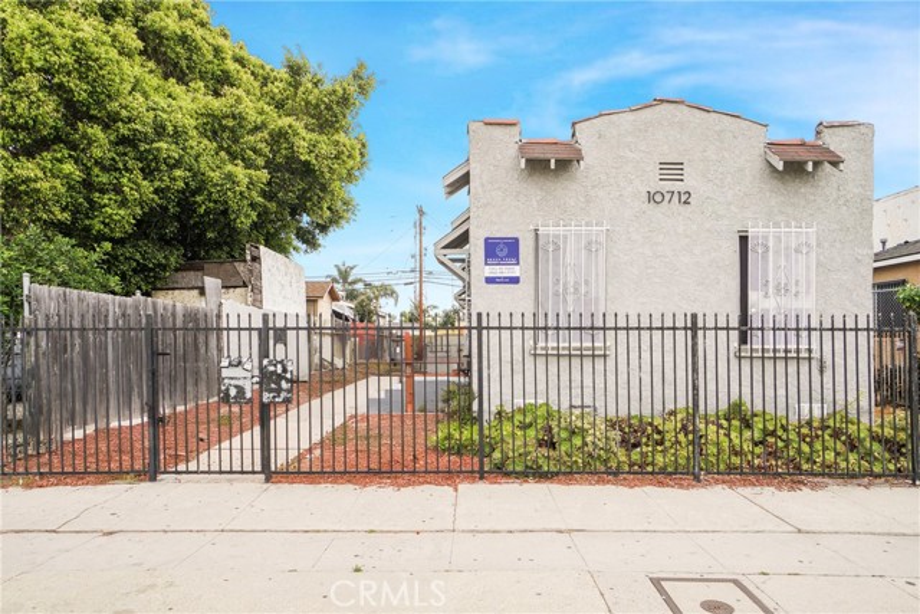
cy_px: 307
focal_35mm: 21
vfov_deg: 59.5
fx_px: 537
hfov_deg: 81.2
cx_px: 460
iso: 100
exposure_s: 1/30
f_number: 10
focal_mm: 14
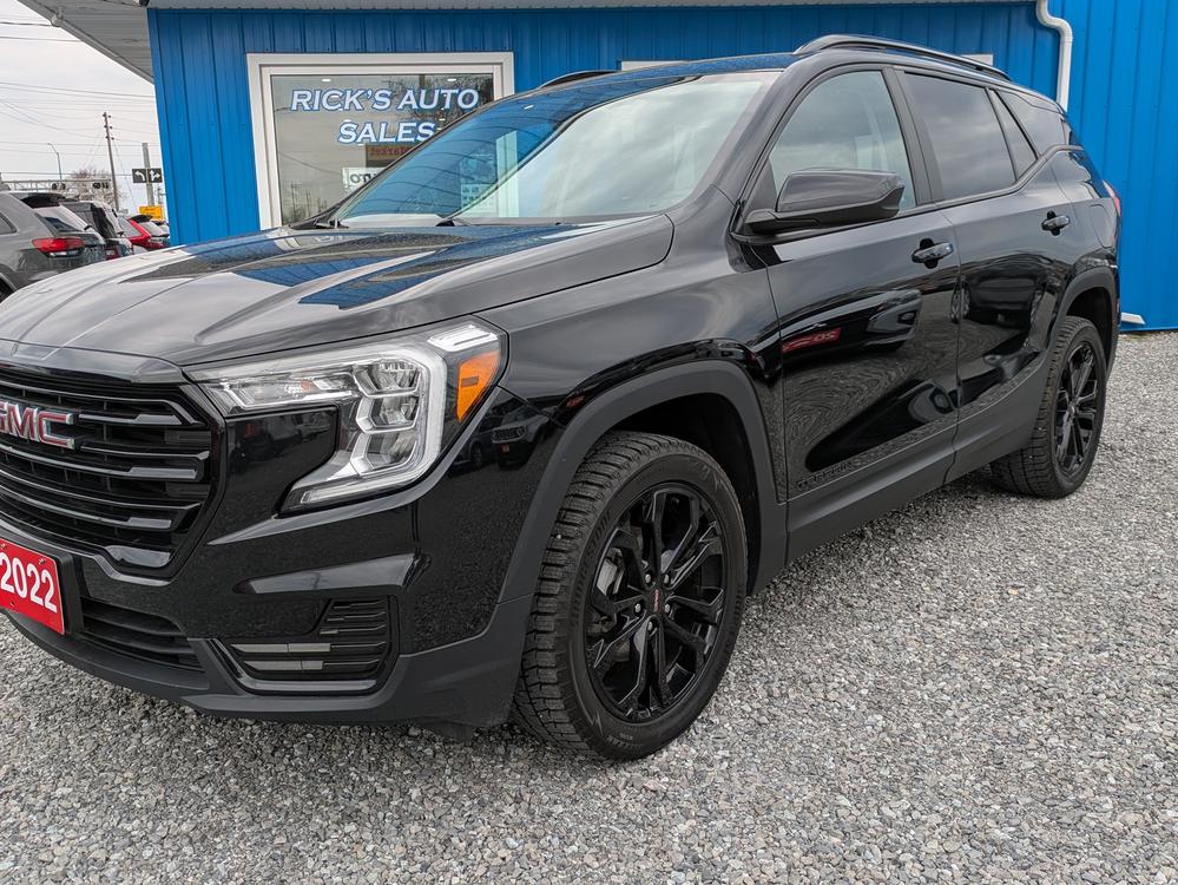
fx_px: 1089
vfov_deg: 44.2
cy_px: 444
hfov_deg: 56.7
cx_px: 547
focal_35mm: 32
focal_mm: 5.43
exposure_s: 1/697
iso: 44
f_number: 1.89
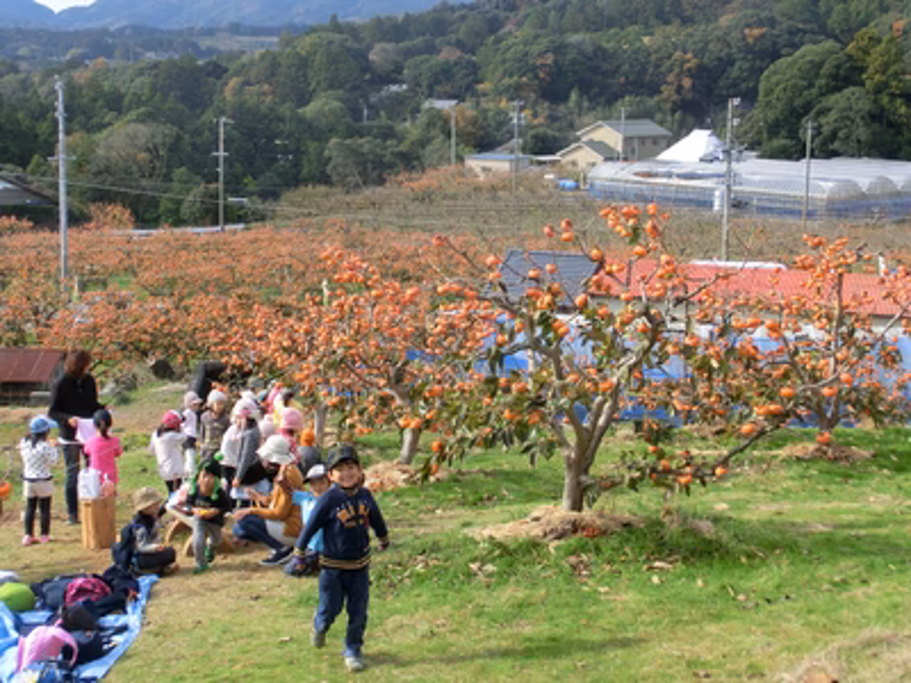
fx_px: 1658
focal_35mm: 63
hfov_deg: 30.7
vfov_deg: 23.3
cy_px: 342
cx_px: 456
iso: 100
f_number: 4.6
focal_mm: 11.1
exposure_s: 1/320
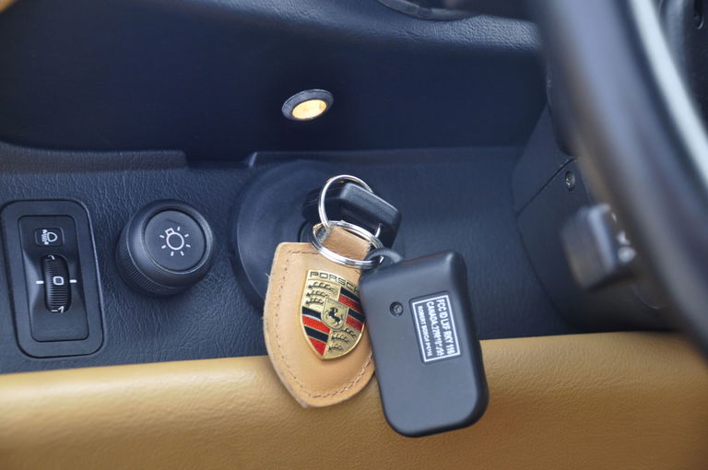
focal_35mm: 112
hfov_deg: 18.2
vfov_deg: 12.1
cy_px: 235
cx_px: 354
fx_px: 2210
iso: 500
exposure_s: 1/15
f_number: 5
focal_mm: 75
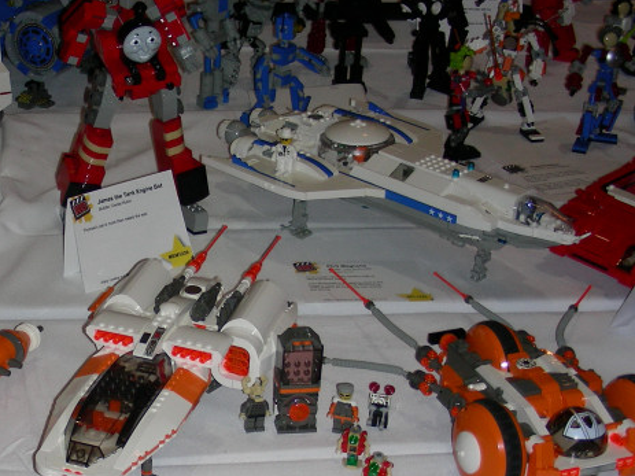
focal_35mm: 83
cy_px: 309
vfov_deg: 17.7
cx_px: 119
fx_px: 1522
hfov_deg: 23.2
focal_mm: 8
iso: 50
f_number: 3.5
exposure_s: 1/60.1
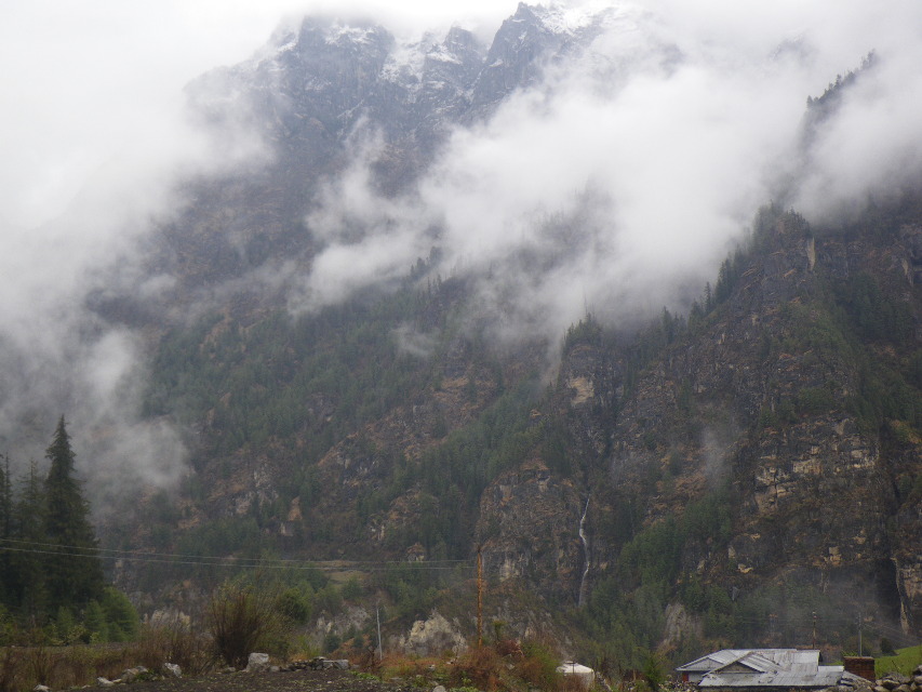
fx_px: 1359
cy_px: 346
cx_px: 461
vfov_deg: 28.6
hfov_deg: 37.5
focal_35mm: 51
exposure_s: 1/60
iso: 64
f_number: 4.4
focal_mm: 9.1
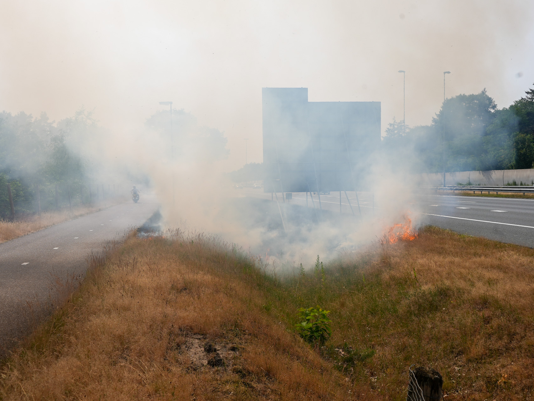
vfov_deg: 39.7
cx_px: 269
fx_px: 555
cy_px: 201
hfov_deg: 51.4
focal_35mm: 36
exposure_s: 1/320
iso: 100
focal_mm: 33
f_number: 10
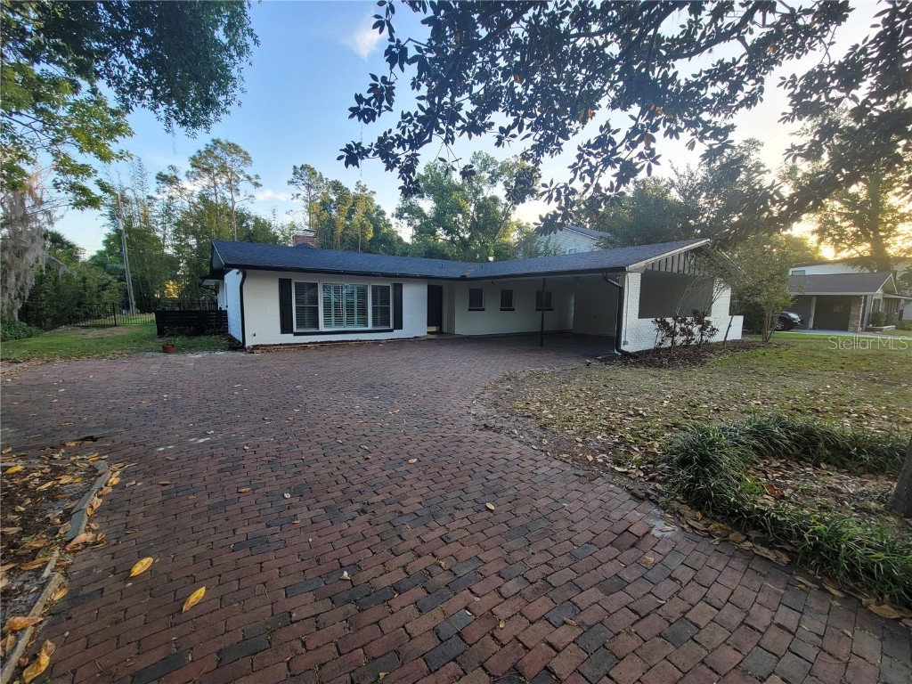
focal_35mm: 13
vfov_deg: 89.9
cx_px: 456
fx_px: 343
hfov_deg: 106.2
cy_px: 342
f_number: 2.2
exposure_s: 1/158
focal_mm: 2.2
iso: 64
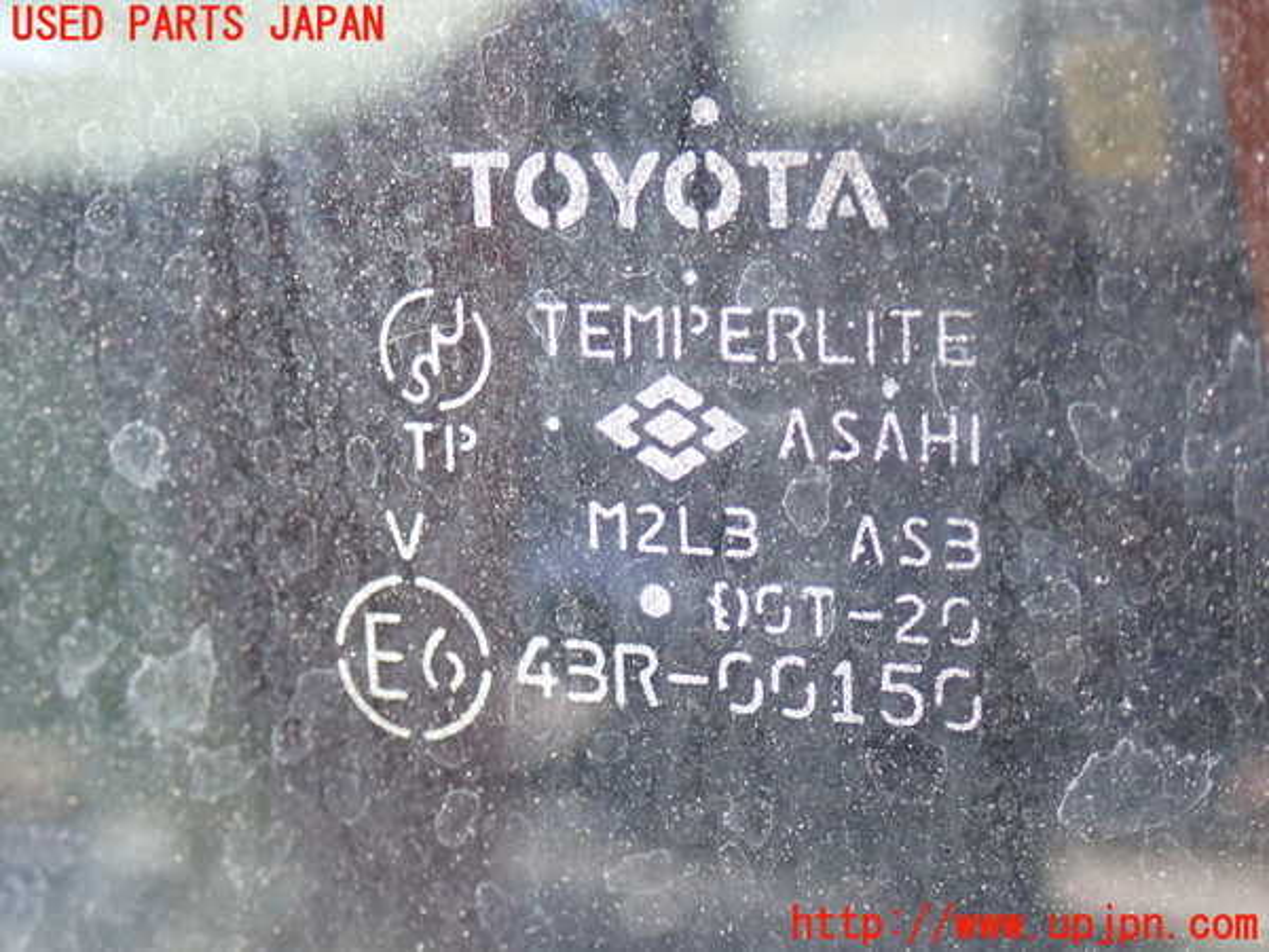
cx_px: 634
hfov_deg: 29.0
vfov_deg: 21.9
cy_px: 476
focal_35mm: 67
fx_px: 2456
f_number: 3.8
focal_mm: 11.88
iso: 200
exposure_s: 1/60
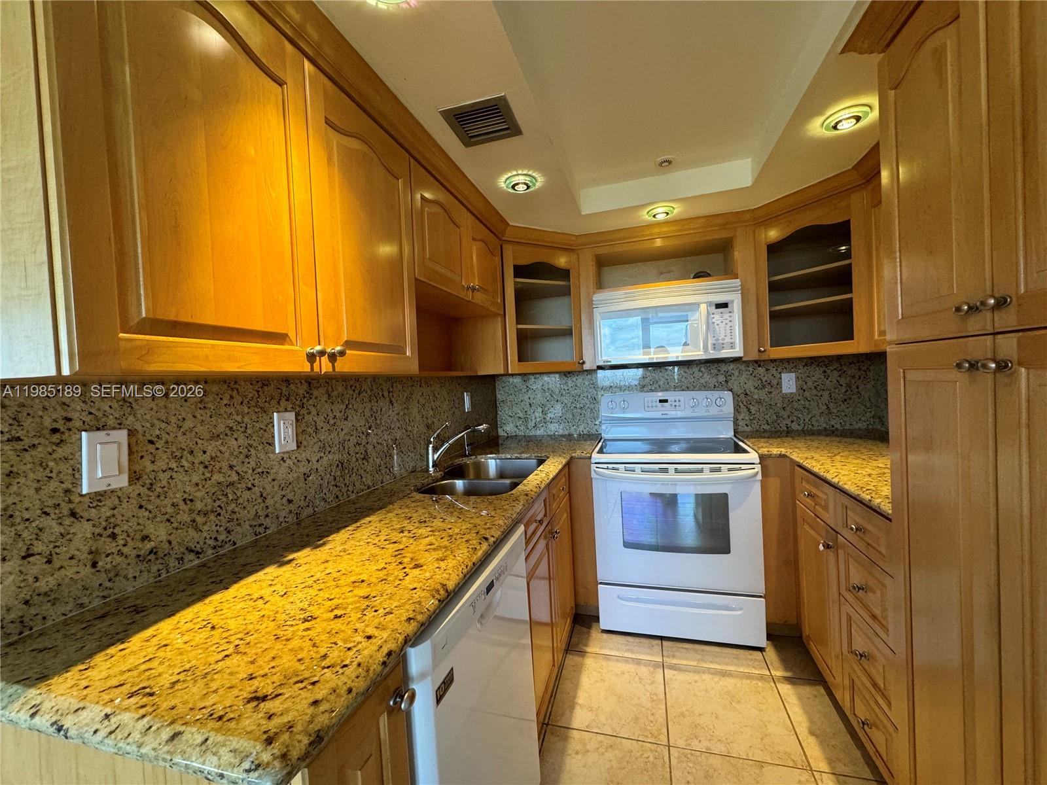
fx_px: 423
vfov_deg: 85.7
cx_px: 524
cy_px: 392
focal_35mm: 14
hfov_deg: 102.1
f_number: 2.2
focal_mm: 2.22
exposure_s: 1/120
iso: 250
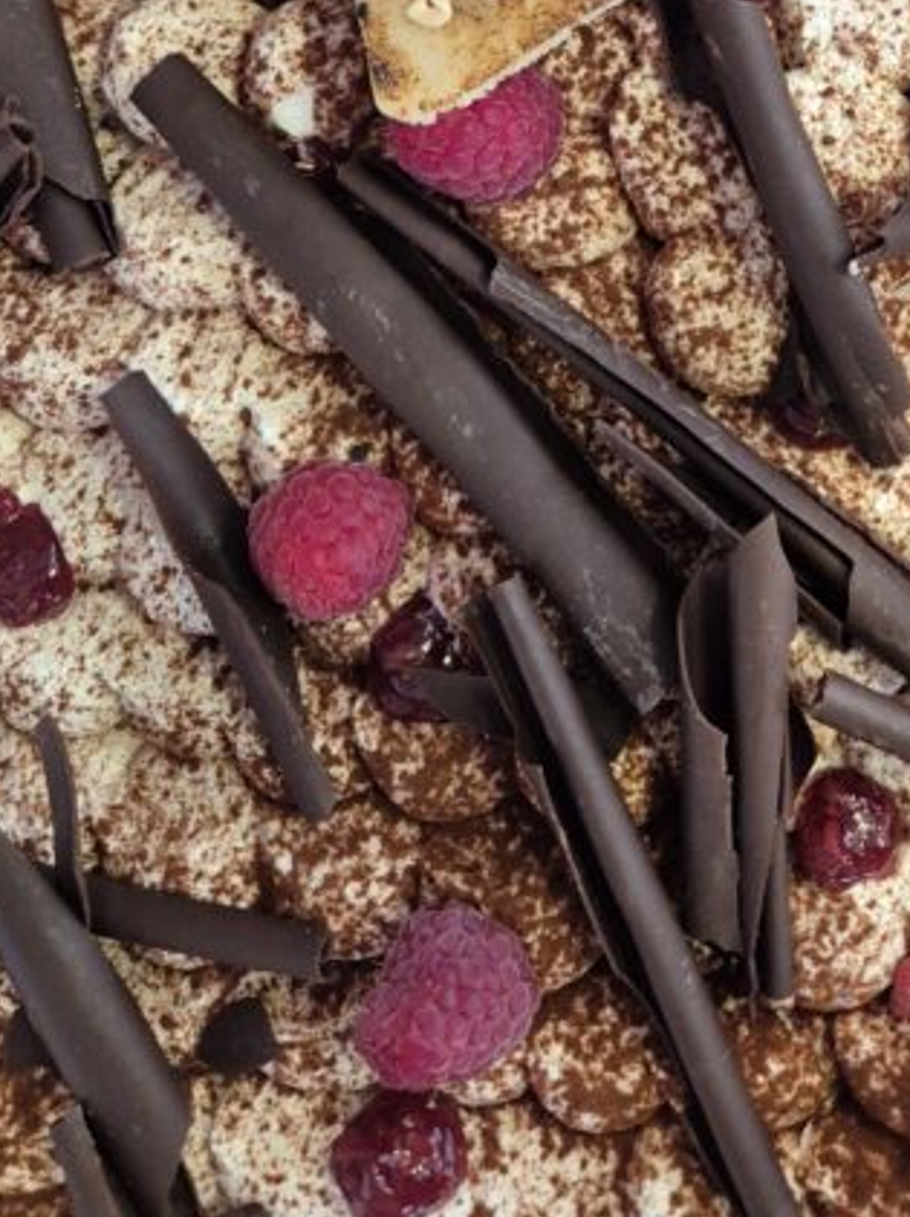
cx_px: 722
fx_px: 1966
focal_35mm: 56
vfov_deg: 31.1
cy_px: -75
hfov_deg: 25.6
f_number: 1.8
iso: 640
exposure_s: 1/100
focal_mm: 5.4
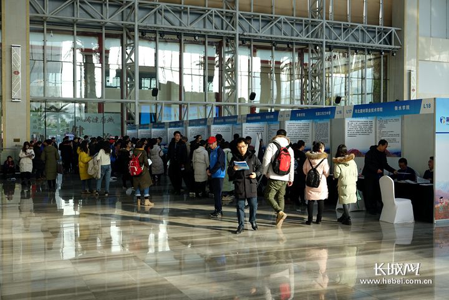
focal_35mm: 41
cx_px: 224
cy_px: 150
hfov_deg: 47.4
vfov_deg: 32.6
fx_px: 511
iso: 100
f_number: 3.2
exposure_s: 1/100
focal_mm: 15.17
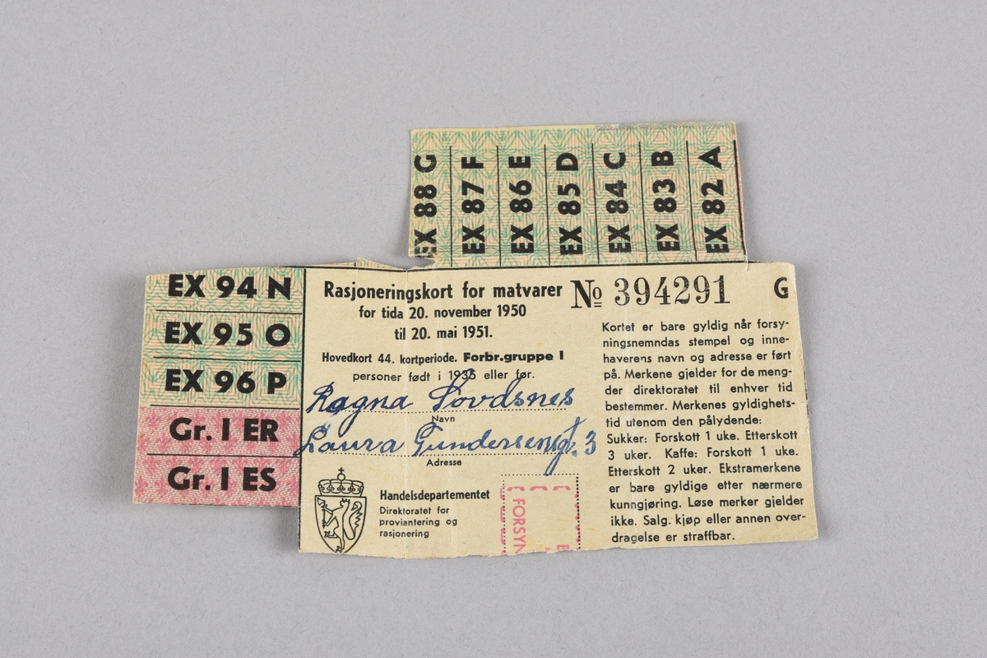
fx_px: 1645
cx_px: 494
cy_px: 329
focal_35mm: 60
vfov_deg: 22.6
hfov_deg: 33.4
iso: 100
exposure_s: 1/125
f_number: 11
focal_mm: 40
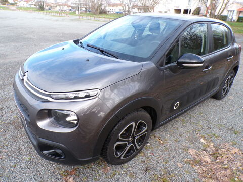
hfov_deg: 71.6
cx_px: 122
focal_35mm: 24
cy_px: 91
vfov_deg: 56.8
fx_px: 168
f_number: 4.4
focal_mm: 4.3
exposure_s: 1/110
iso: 100
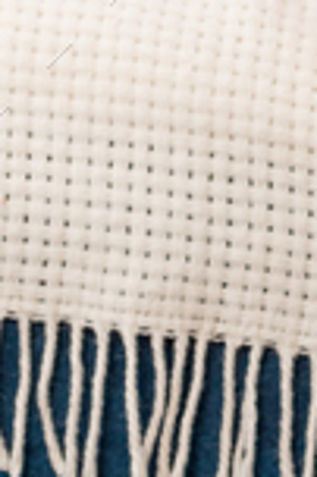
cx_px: 703
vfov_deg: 3.6
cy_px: -160
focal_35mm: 570
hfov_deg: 2.4
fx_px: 7545
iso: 320
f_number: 3.5
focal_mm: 98
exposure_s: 1/200
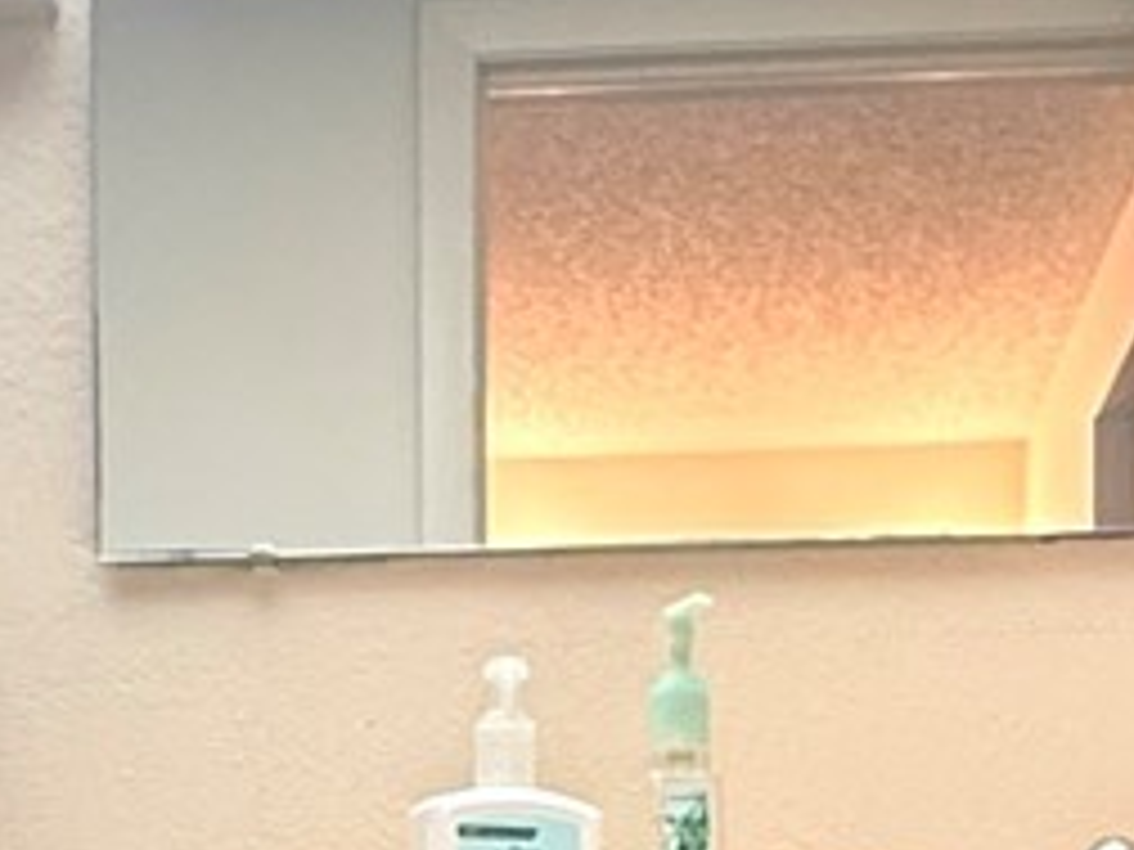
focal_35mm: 89
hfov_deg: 21.9
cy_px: 1579
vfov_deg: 14.4
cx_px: 387
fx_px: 2916
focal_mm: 2.22
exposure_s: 1/120
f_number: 2.2
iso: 400
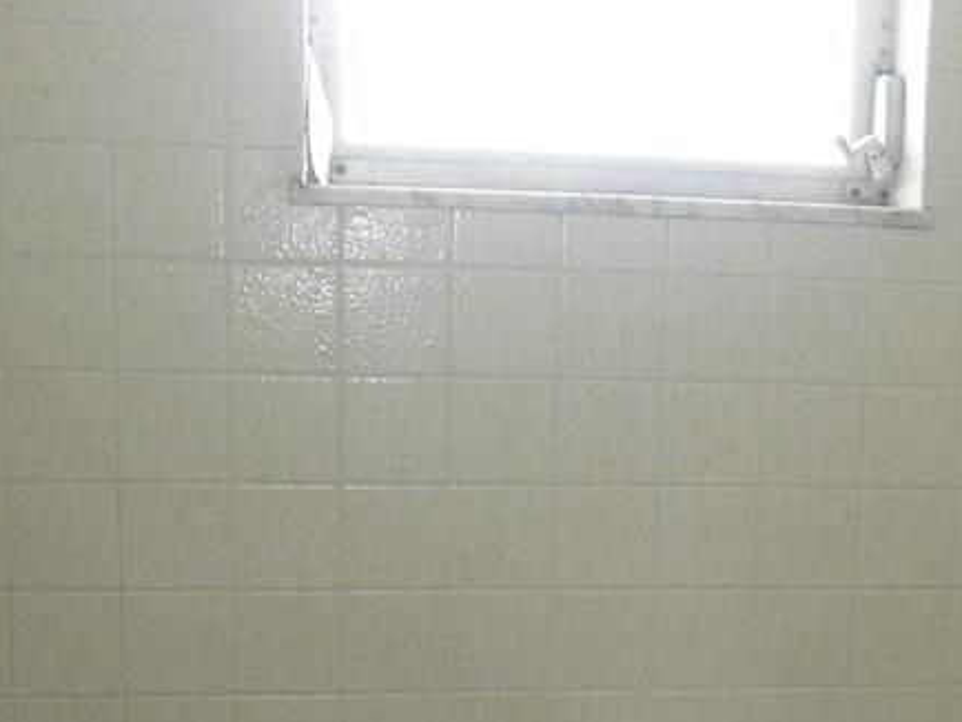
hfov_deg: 29.0
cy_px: 631
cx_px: 687
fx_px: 1835
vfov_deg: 21.8
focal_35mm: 66
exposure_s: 1/30
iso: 200
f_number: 3
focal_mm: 5
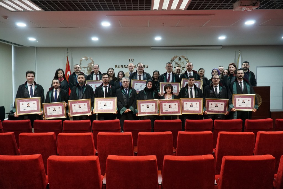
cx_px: 142
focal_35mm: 27
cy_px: 94
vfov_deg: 47.9
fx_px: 212
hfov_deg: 67.4
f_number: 4
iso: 2500
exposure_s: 1/60
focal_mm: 18
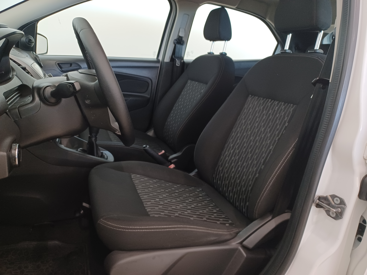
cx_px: 184
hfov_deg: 69.4
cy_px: 138
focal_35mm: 25
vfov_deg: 54.9
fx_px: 265
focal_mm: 4.6
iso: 320
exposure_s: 1/40
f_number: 1.8
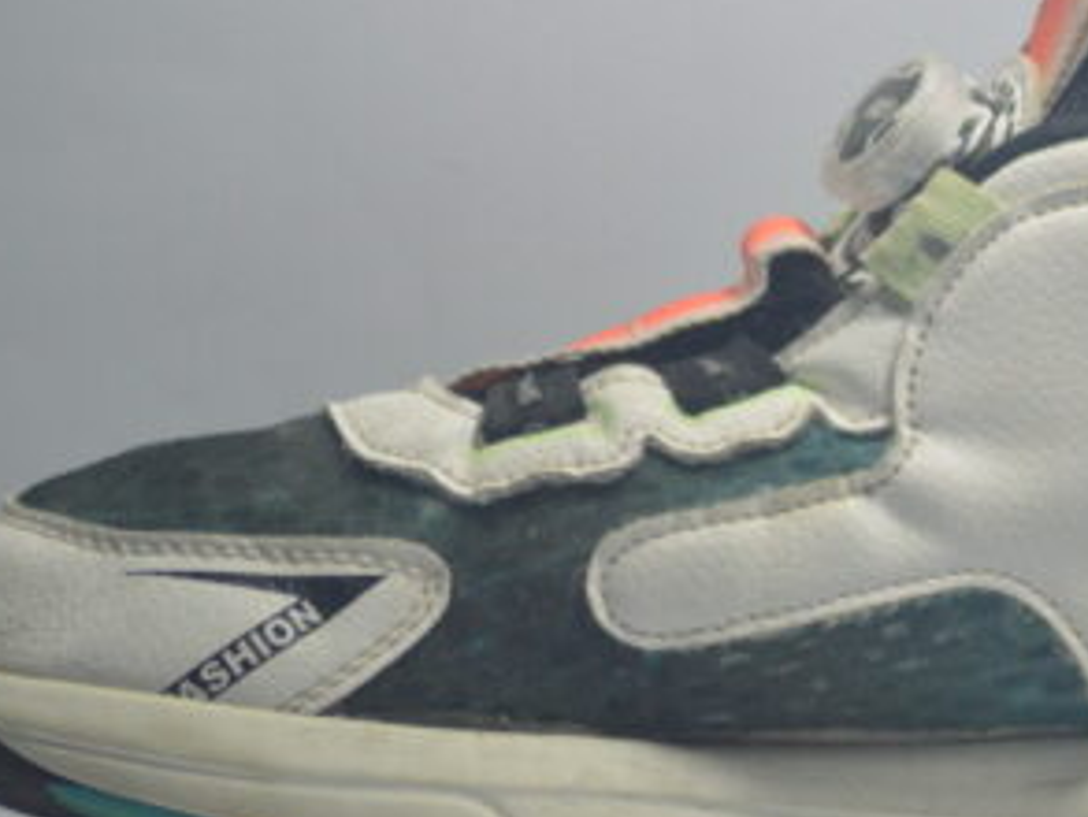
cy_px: 507
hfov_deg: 3.4
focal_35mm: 590
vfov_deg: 2.5
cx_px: 884
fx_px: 18552
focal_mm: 200
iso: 1250
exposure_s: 1/500
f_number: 4.8
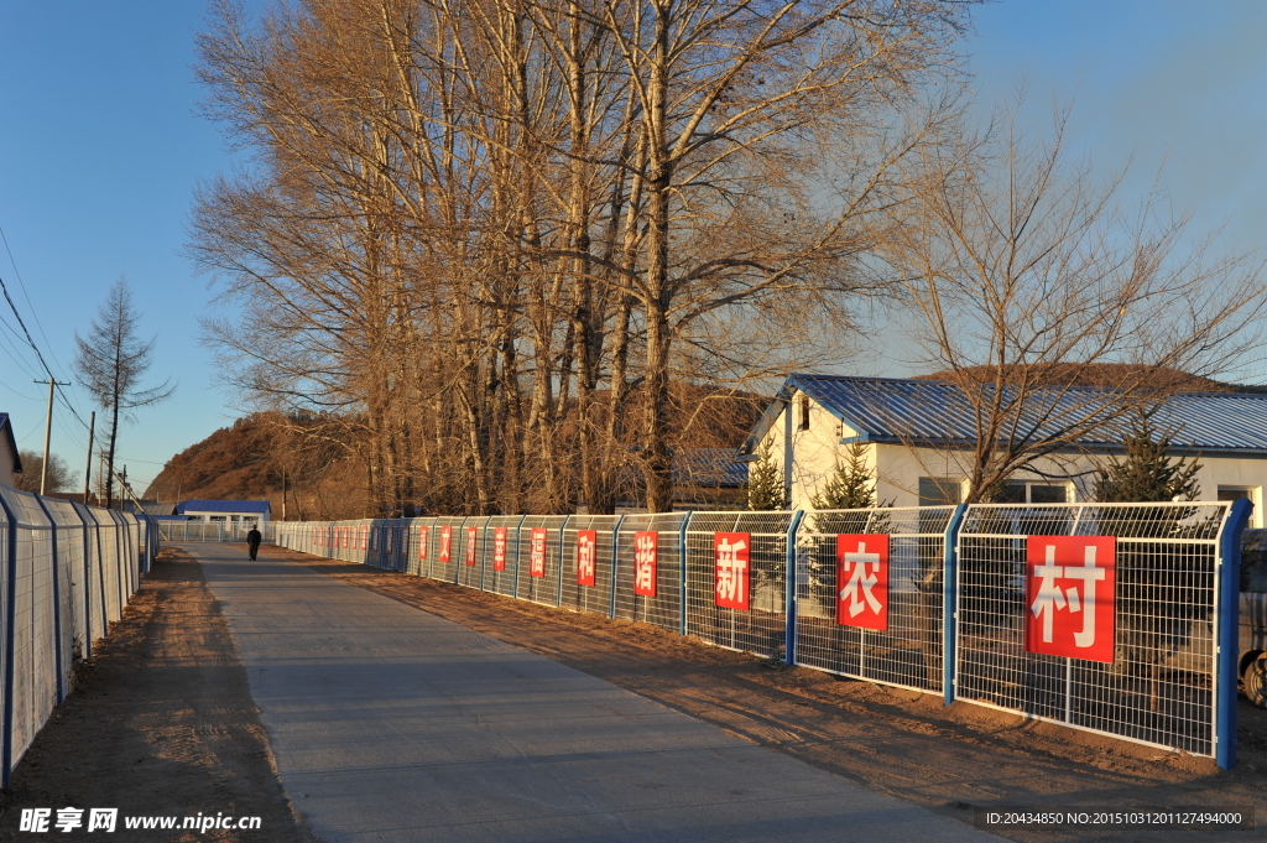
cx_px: 634
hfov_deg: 58.8
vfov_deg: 41.1
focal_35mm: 32
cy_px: 422
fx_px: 1125
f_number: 8
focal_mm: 32
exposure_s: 1/250
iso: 250
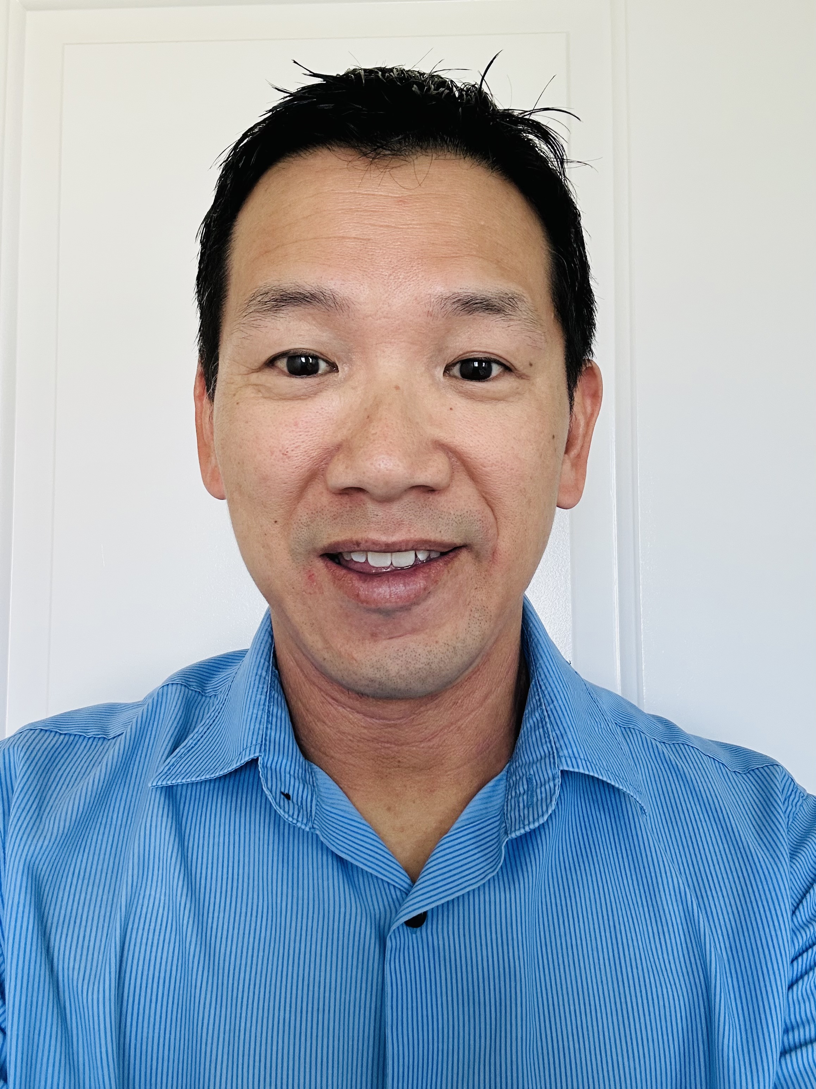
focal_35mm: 30
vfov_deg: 60.0
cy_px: 544
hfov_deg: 46.8
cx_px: 408
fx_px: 943
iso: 80
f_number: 1.9
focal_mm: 2.69
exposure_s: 1/72
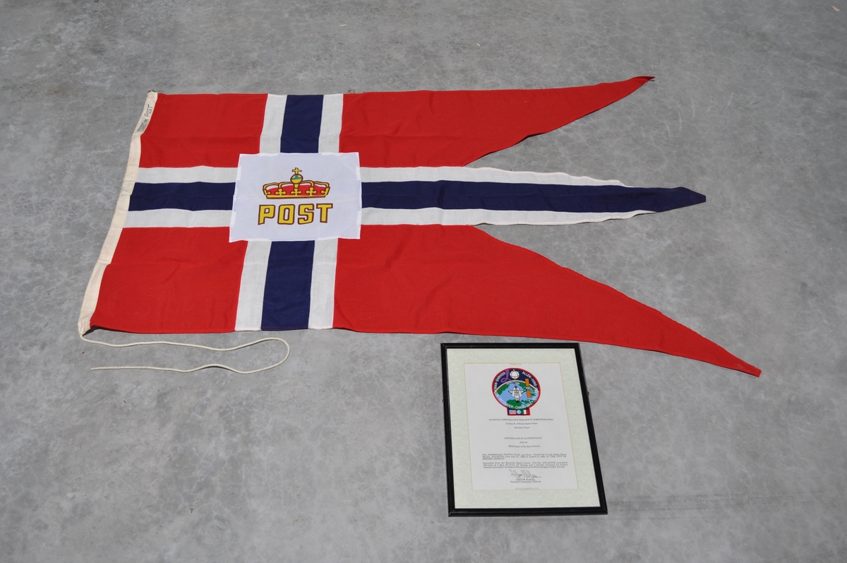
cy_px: 282
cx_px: 424
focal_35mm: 33
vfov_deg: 39.9
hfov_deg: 57.3
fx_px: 775
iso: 400
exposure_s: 1/25
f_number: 5
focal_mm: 22
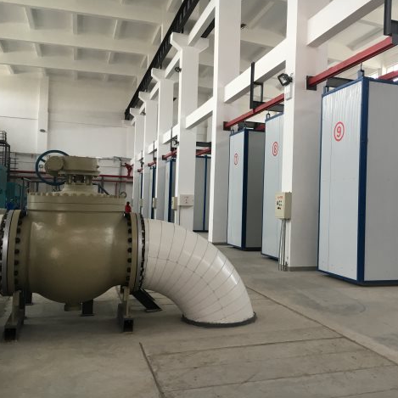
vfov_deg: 47.2
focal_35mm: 35
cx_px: 261
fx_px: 455
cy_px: 196
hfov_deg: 46.6
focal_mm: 4.15
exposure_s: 1/33
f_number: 2.2
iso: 32
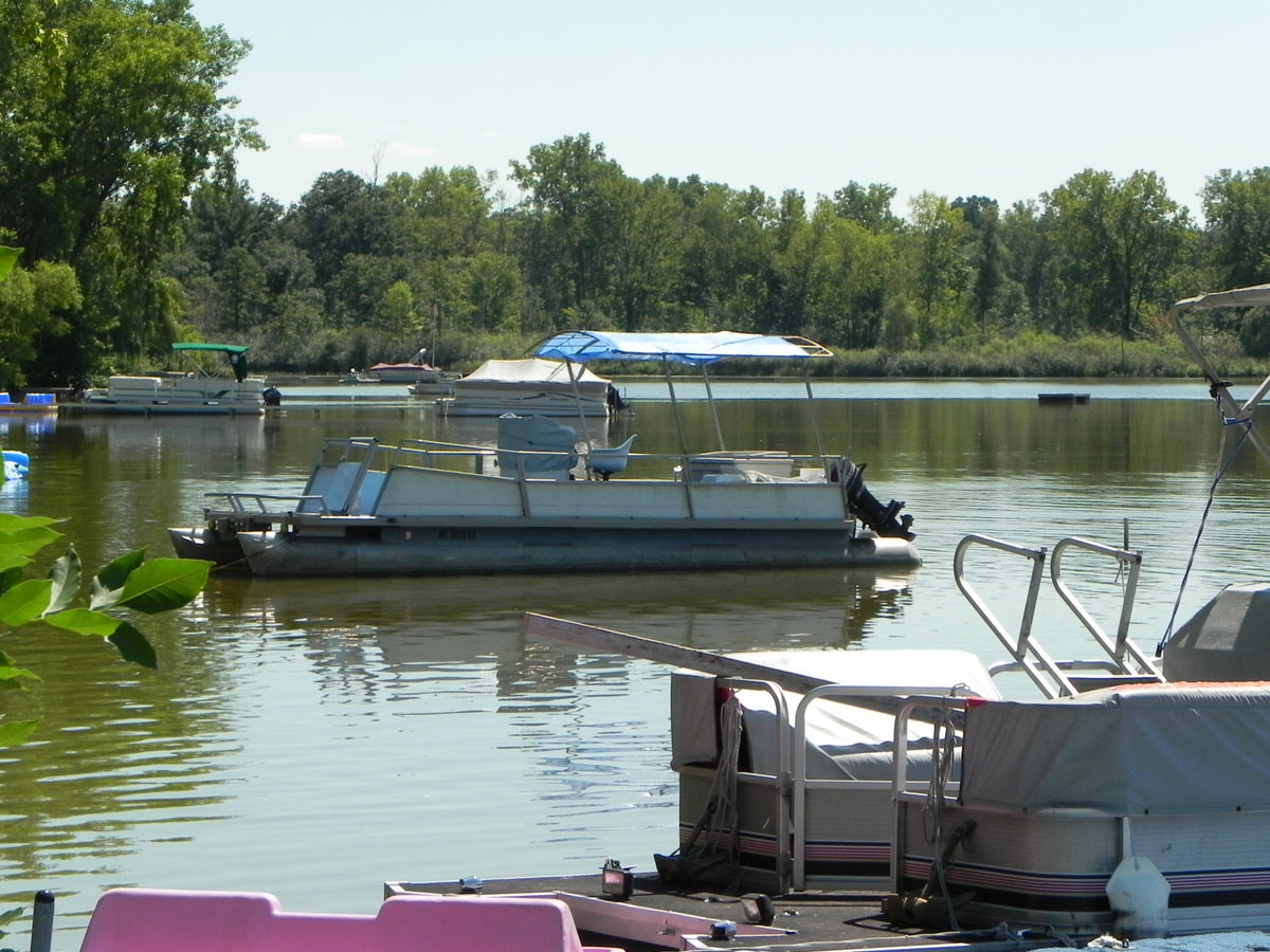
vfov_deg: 11.5
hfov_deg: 15.3
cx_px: 635
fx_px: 4733
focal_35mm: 129
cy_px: 476
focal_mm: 23
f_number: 6.3
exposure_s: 1/516
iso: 160
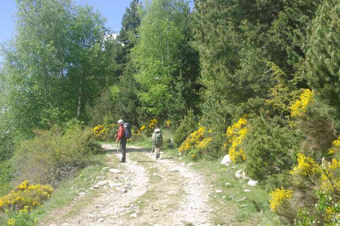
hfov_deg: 42.4
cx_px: 170
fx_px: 439
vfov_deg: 28.9
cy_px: 113
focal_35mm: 46
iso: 100
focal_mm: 31
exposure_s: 1/125
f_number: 6.7
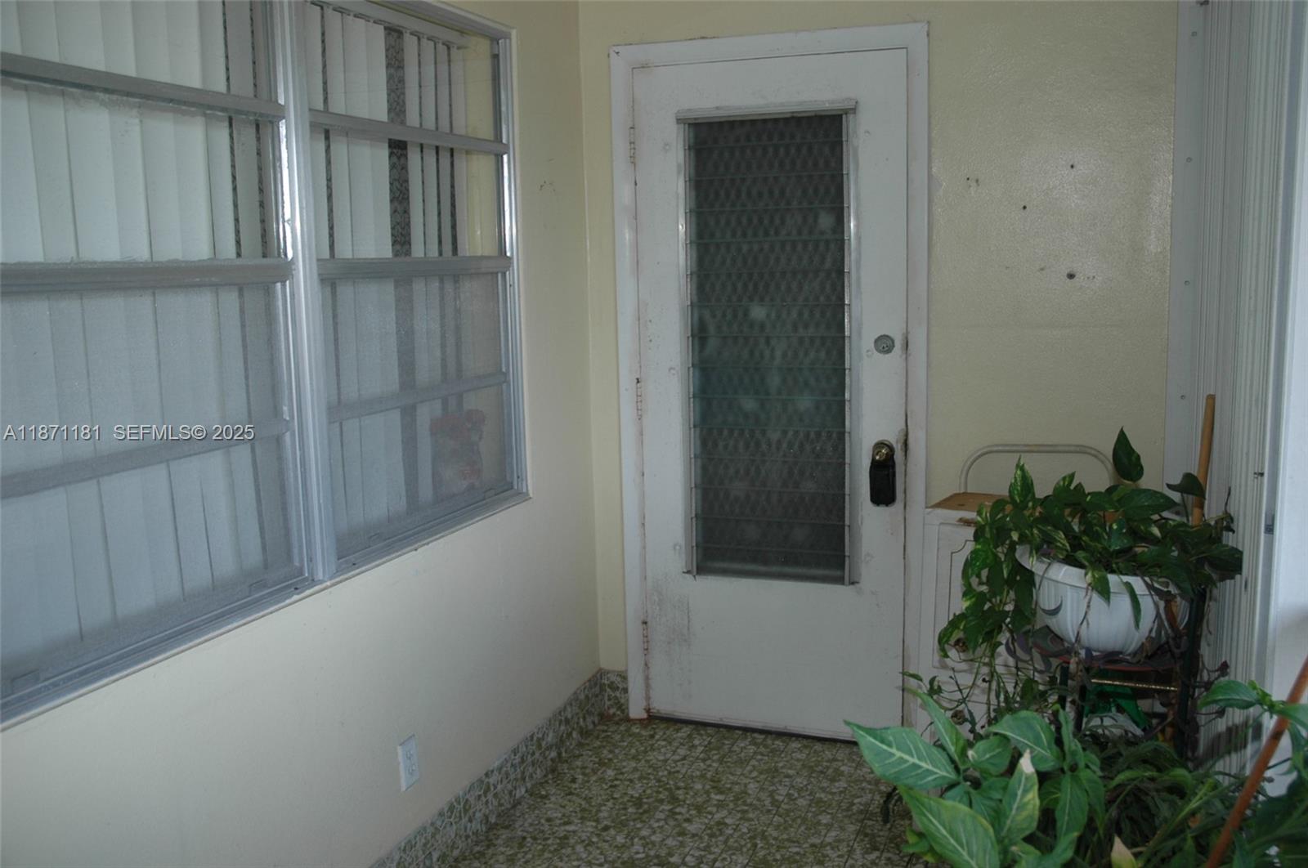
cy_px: 434
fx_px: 1197
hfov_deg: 57.3
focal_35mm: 33
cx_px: 654
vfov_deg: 39.9
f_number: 4.5
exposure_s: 1/80
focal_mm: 22
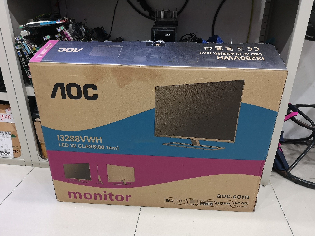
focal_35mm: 27
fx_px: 246
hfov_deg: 65.3
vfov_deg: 51.4
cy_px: 118
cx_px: 158
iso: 400
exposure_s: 1/50
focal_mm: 3.95
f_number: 1.8
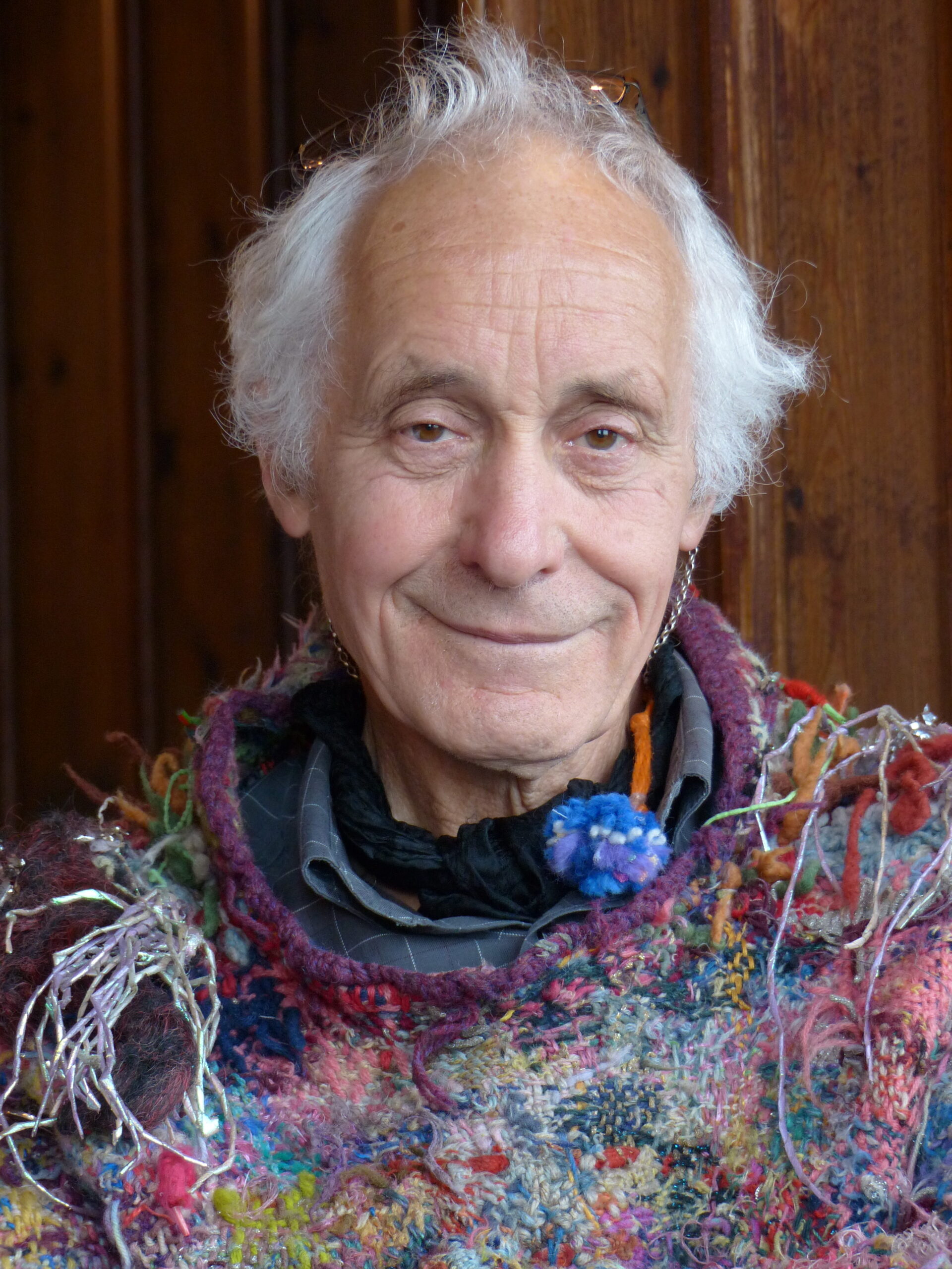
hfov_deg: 9.6
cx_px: 476
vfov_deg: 12.7
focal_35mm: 155
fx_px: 5684
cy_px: 634
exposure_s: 1/80
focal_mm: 27.8
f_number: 2.8
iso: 250
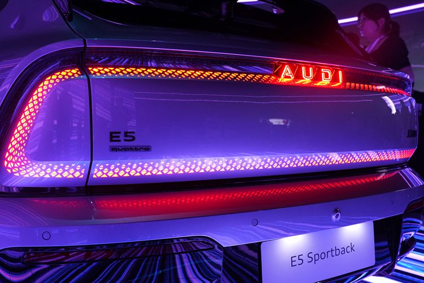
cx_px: 212
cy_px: 142
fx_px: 365
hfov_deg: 60.3
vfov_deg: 42.3
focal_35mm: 31
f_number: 6.7
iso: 3200
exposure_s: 1/45
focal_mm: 31
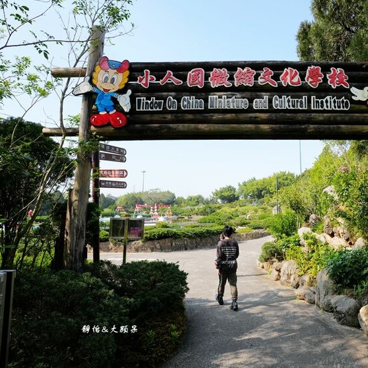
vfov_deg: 69.6
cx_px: 251
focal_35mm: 22
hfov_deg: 67.3
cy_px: 185
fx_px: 265
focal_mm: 17
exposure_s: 1/800
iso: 500
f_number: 8
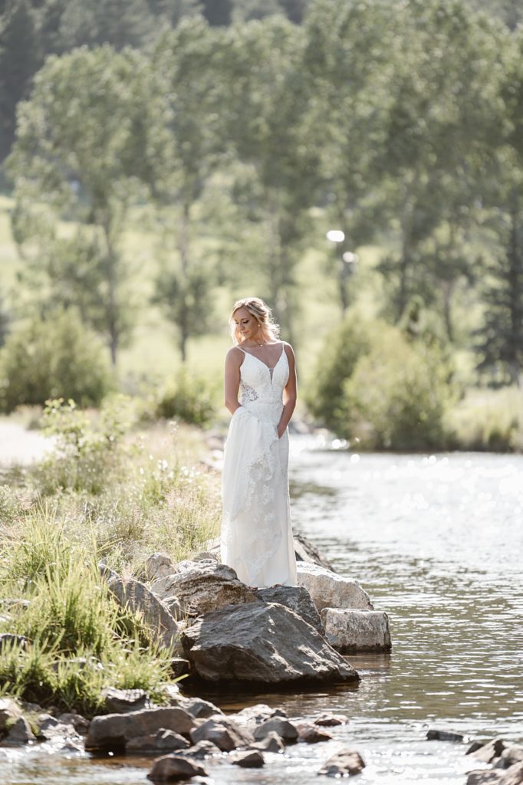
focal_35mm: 200
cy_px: 392
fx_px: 4361
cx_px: 262
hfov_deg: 6.9
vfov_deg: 10.3
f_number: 2.8
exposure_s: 1/500
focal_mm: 200
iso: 125
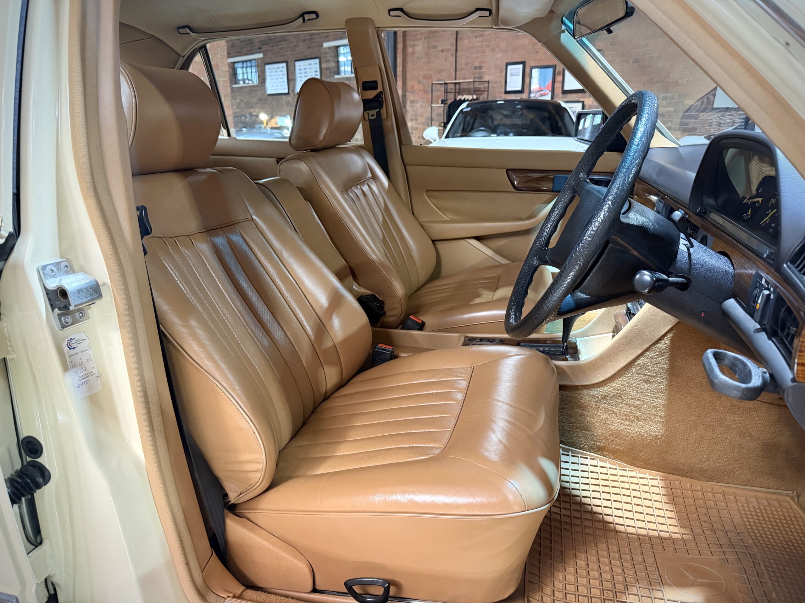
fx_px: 558
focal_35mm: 24
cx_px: 402
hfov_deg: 71.6
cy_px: 302
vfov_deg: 56.8
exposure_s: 1/52
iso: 800
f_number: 1.78
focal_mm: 6.76
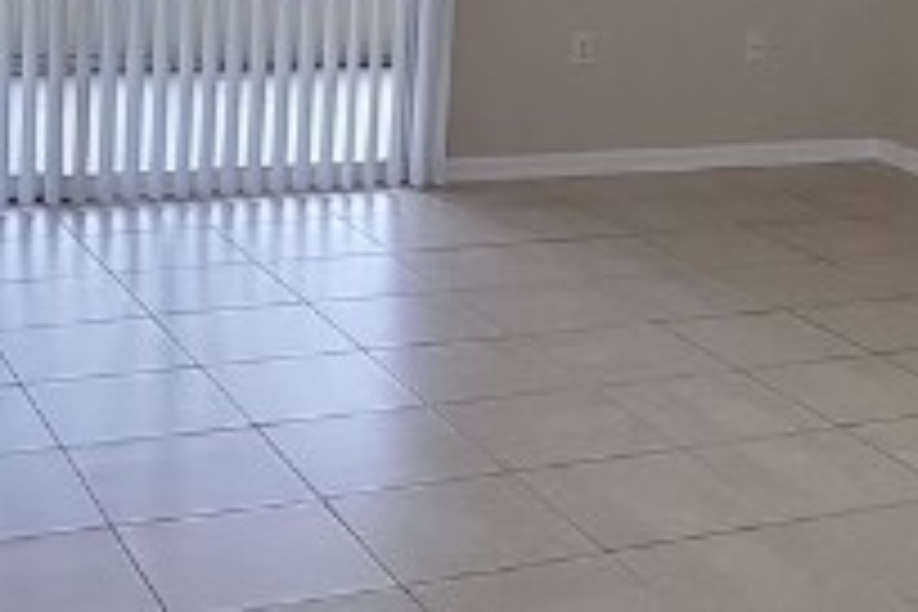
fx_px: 1734
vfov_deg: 19.6
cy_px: 40
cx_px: 567
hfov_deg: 29.6
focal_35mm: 68
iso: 200
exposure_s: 1/60
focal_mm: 2.2
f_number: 2.2
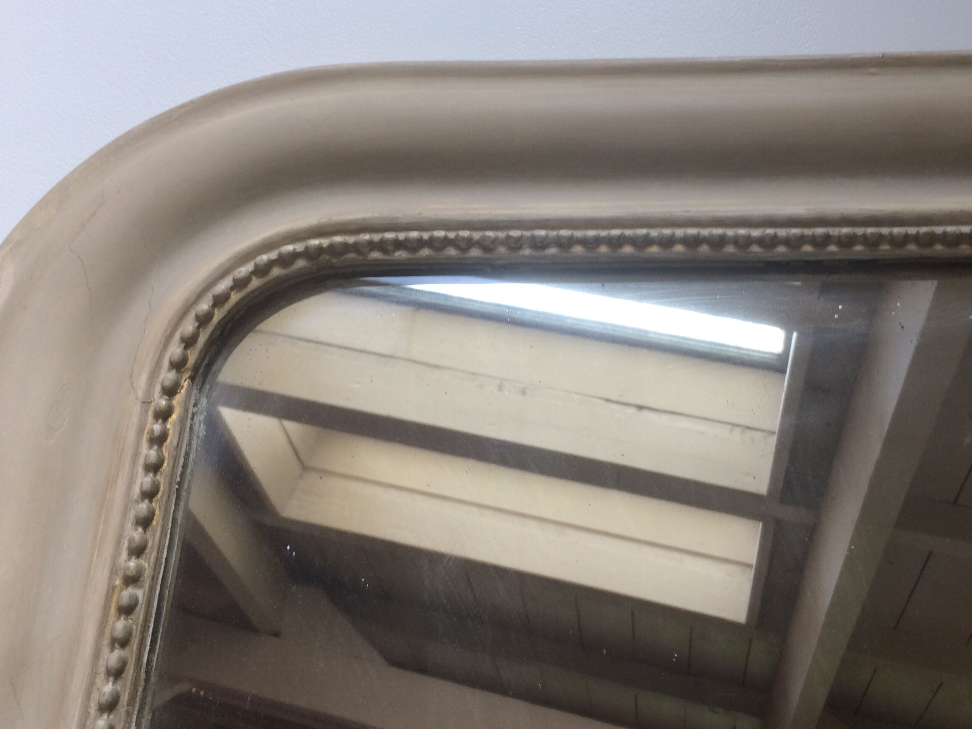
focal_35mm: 37
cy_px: 308
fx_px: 1039
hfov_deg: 49.9
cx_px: 570
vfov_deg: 38.6
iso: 32
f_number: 2.2
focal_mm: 4.15
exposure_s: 1/50
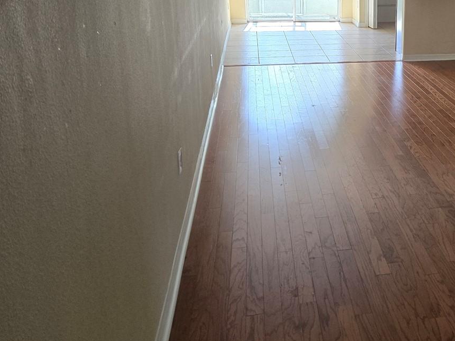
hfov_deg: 40.6
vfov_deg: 32.9
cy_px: 79
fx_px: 565
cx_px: 407
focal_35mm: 43
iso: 160
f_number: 1.8
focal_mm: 5.4
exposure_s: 1/180
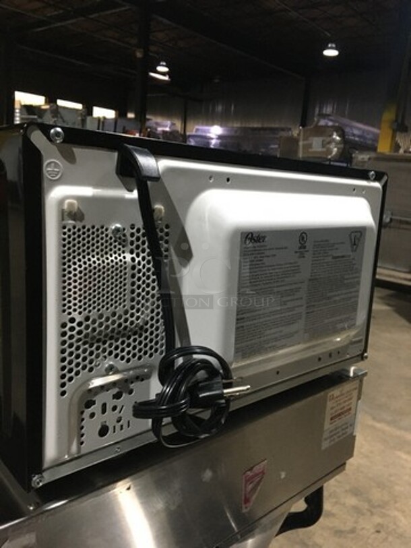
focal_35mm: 29
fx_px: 459
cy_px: 274
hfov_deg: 48.2
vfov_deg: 61.7
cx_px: 206
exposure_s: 1/17
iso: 200
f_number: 2.2
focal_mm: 4.15
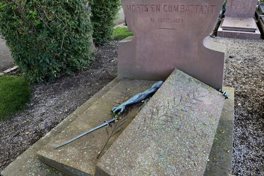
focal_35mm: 24
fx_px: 176
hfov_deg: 73.7
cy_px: 88
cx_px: 132
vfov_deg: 53.1
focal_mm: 24
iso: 400
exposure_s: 1/80
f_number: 7.1
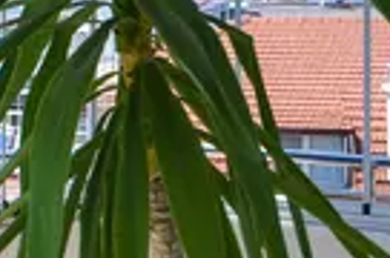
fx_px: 1016
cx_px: -493
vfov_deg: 14.4
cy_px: 43
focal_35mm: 94
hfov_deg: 15.1
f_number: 6.3
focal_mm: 10
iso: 100
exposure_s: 1/80
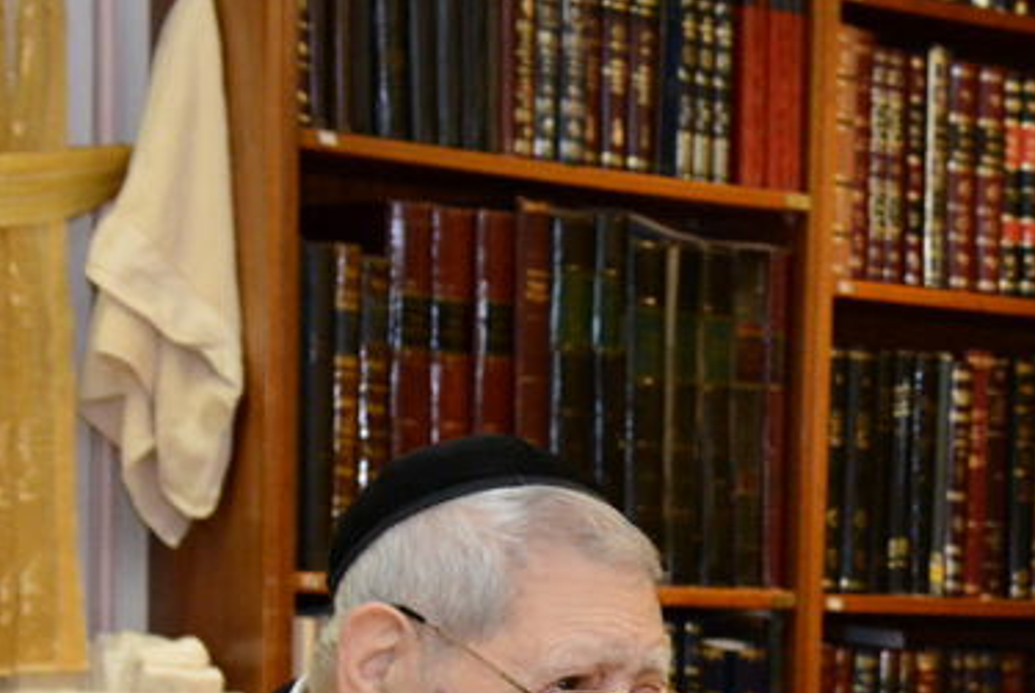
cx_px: 1322
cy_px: 919
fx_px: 3454
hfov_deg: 16.2
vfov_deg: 11.2
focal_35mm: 120
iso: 3200
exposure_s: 1/80
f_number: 5.6
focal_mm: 44
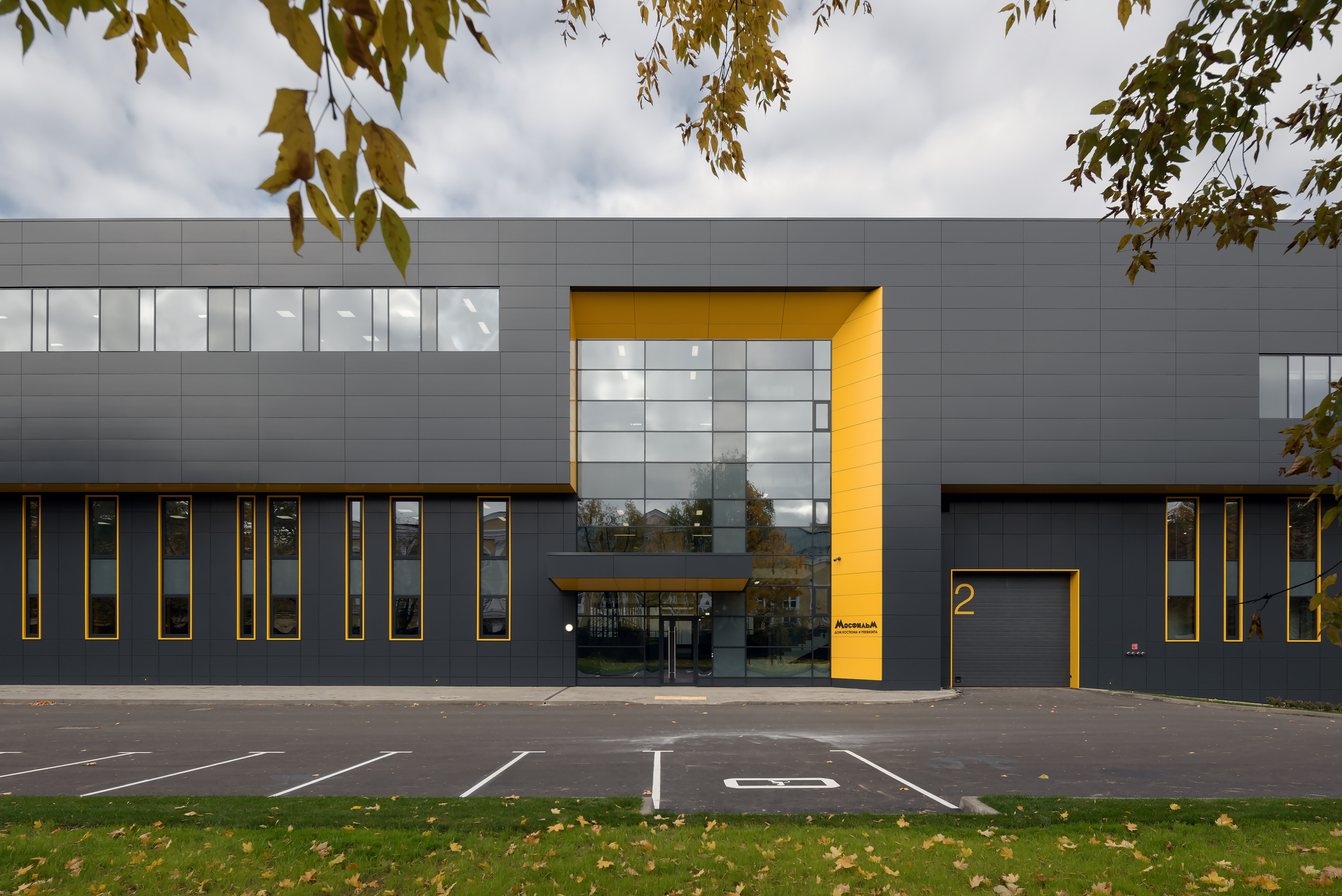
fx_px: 708
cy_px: 448
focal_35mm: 19
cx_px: 671
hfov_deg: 86.9
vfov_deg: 64.6
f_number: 8
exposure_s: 1/200
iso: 200
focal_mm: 19
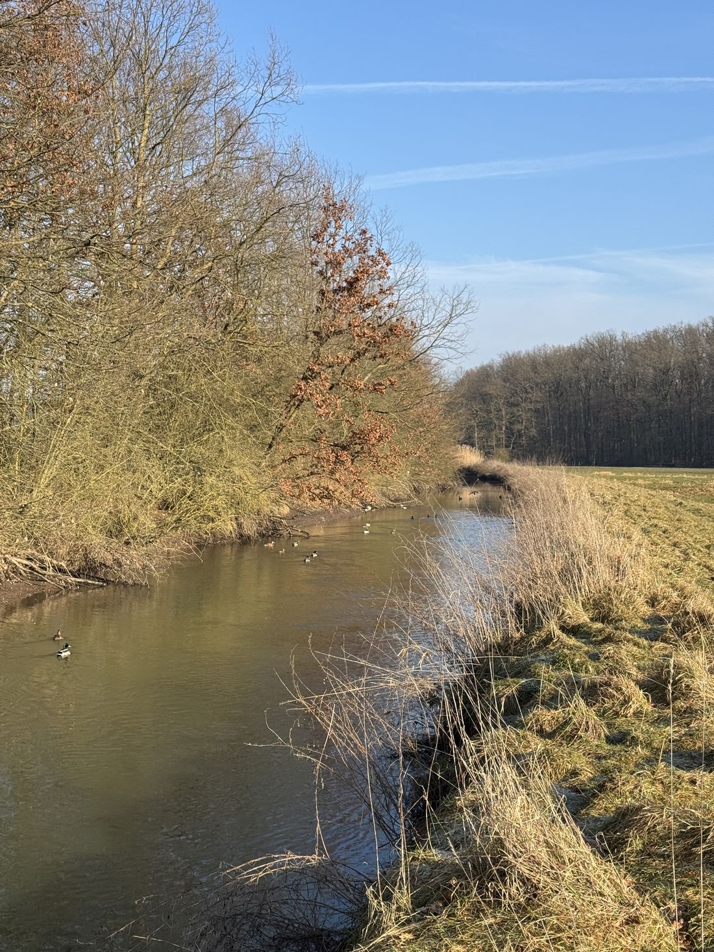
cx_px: 357
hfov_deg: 30.3
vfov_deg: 39.7
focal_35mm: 48
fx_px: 1320
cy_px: 476
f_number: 1.78
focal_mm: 6.76
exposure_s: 1/2110
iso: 64
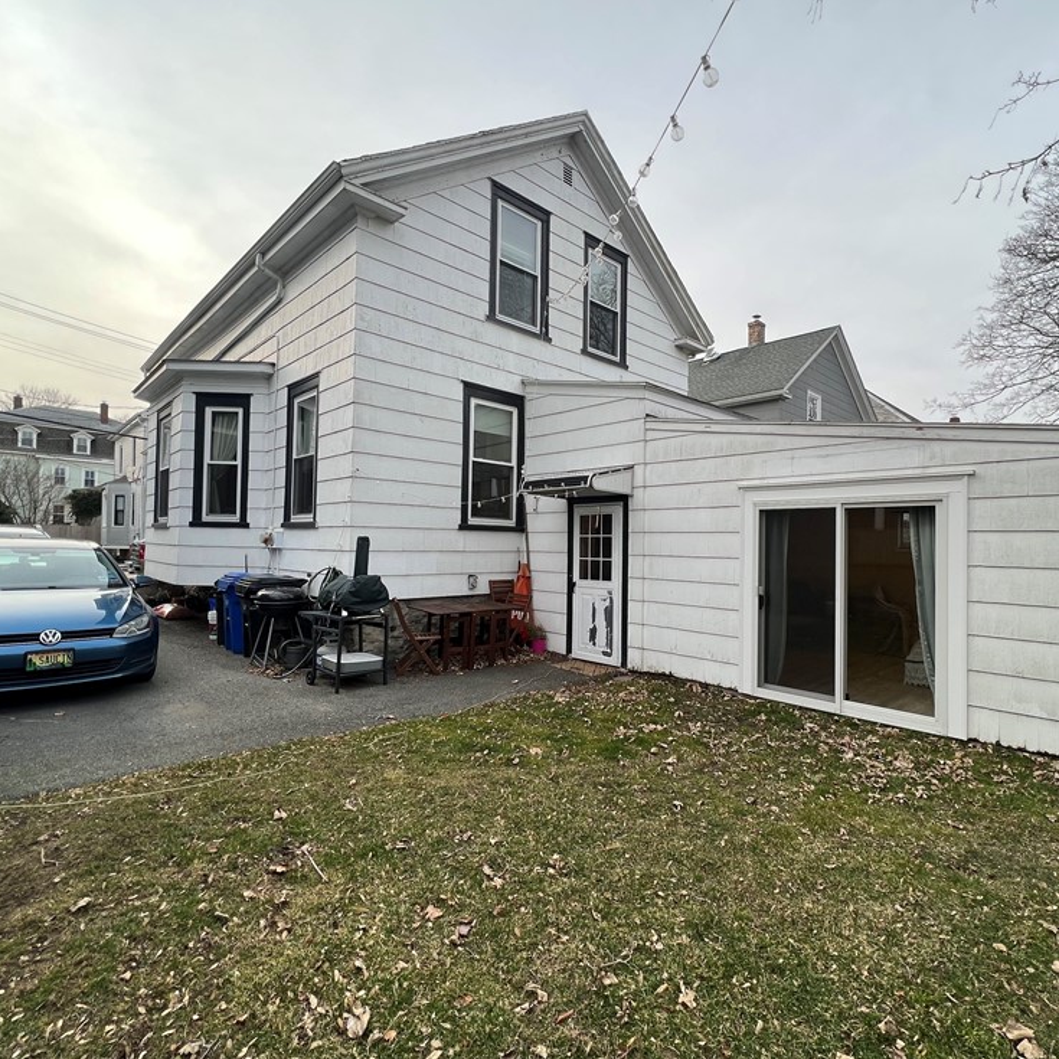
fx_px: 554
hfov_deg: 87.1
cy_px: 529
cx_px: 586
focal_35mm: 16
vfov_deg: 87.4
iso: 32
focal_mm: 1.57
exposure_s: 1/187
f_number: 1.8
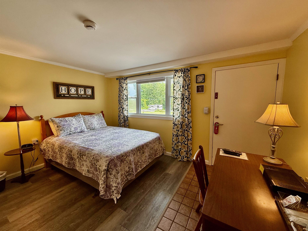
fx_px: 125
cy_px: 116
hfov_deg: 102.1
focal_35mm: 14
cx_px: 154
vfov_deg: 85.7
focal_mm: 2.22
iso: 125
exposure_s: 1/120
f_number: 2.2
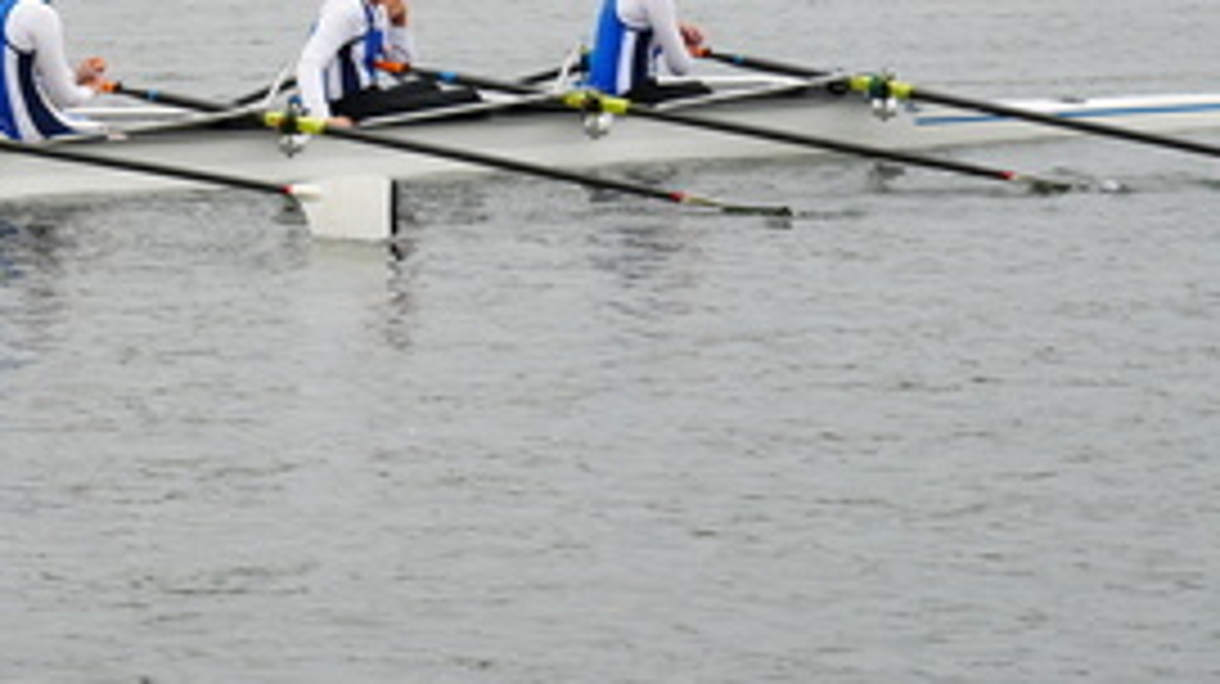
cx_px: 5
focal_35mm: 252
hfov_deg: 8.5
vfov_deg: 4.8
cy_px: -79
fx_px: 8146
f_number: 5.6
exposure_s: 1/125
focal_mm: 70
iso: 100
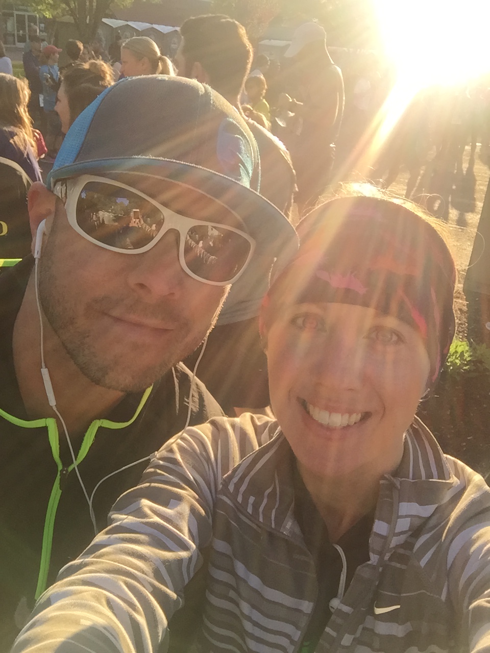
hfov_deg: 45.4
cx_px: 245
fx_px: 585
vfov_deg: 58.4
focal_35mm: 31
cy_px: 326
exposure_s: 1/236
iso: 32
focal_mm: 2.65
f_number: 2.2
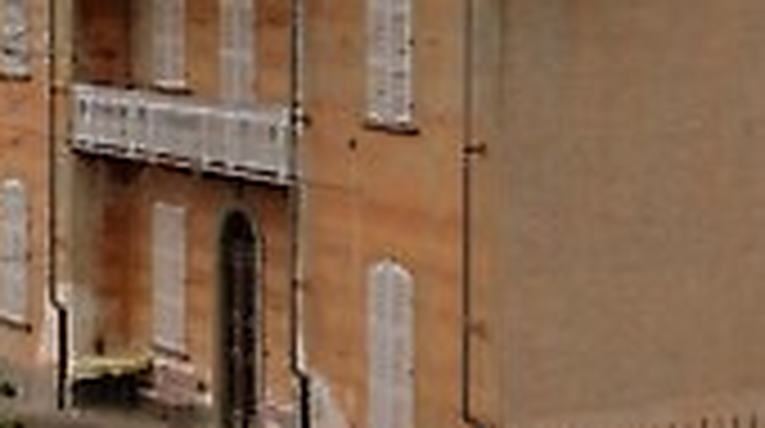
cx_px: 274
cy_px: -126
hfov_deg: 15.5
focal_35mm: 139
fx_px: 2815
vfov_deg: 8.6
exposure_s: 1/640
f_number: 4
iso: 100
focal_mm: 50
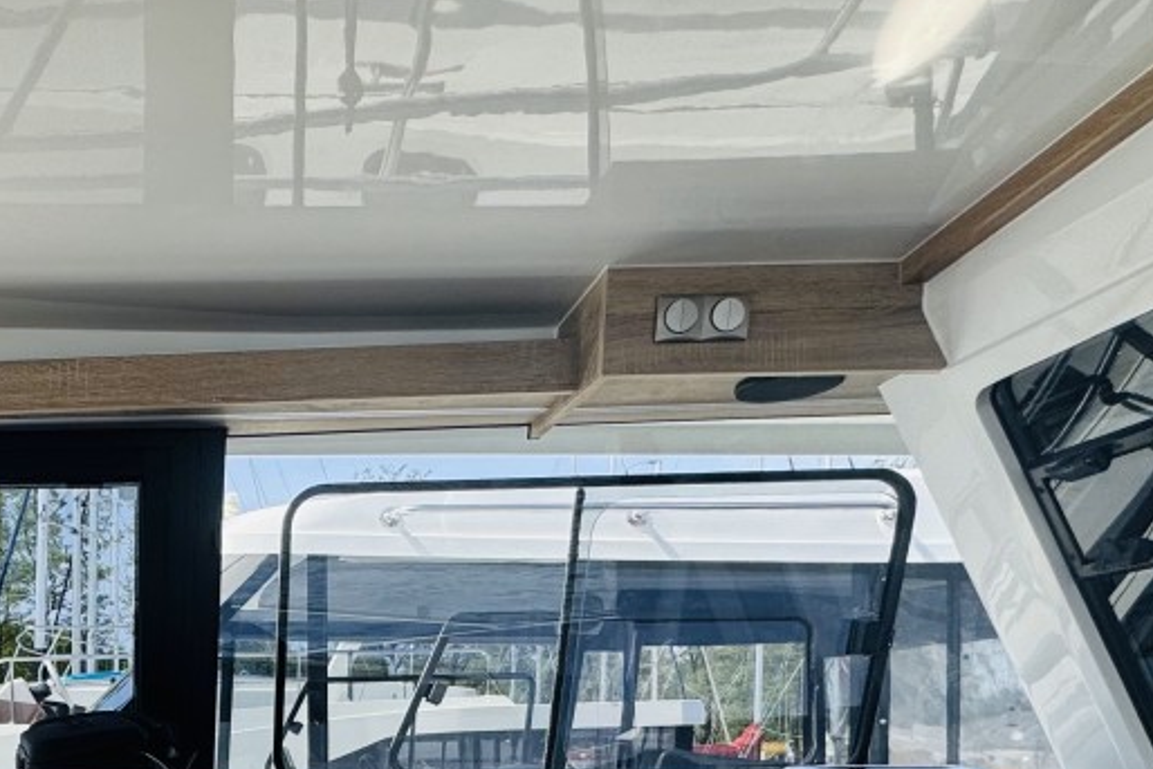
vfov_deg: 31.8
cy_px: 944
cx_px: 49
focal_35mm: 34
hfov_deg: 48.0
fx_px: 1089
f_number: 2.2
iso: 40
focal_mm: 2.22
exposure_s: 1/445
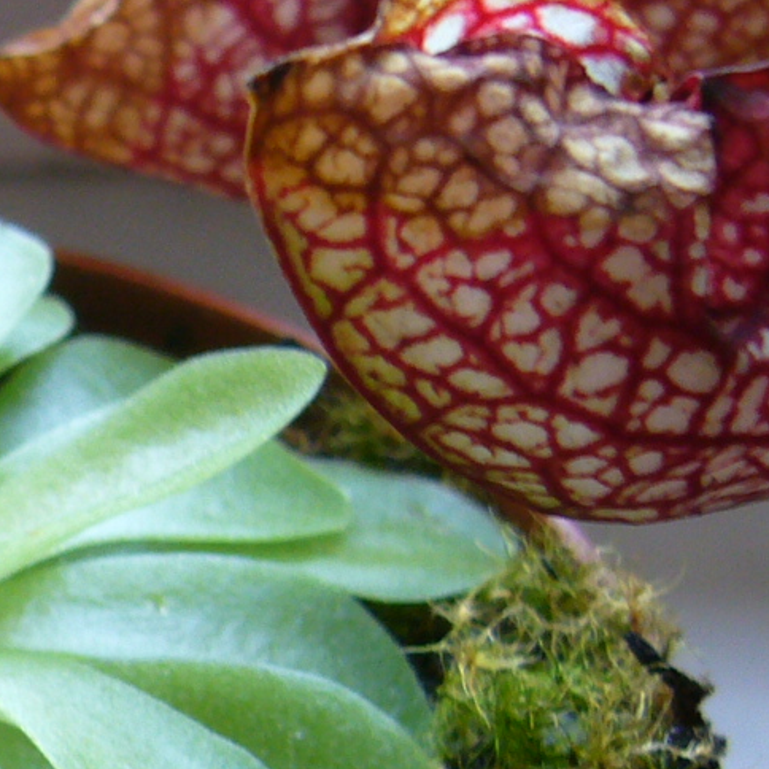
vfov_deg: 13.3
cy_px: 545
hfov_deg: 12.7
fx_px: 3292
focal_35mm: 131
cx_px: -327
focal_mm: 5.8
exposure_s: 1/25
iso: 100
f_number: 2.8
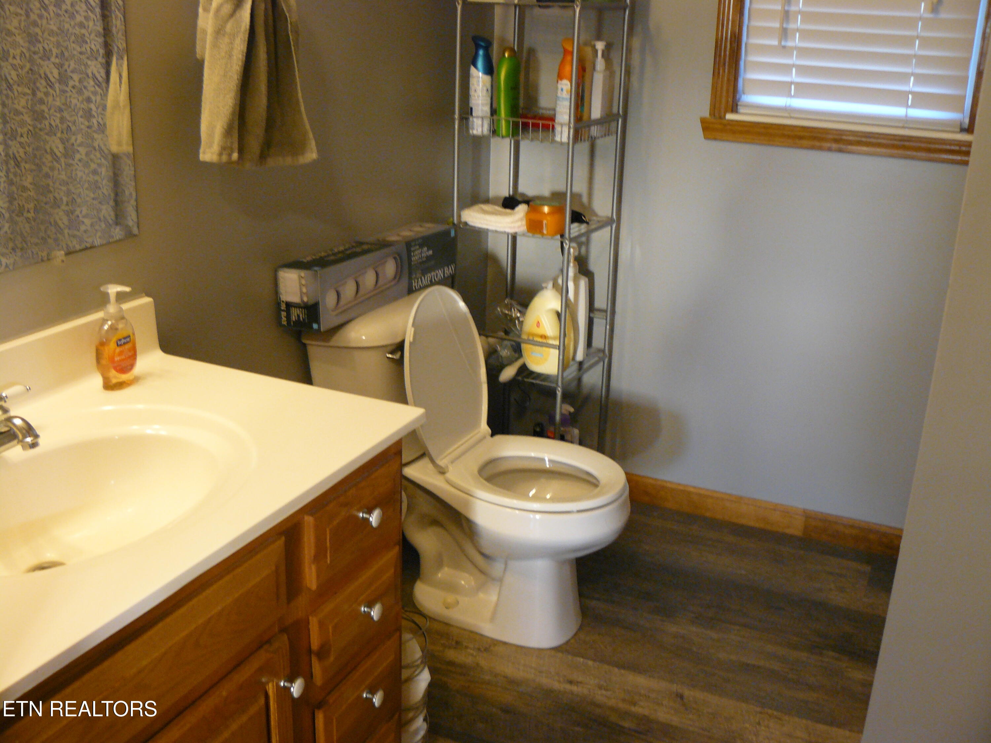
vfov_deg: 39.7
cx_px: 496
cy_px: 372
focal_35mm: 36
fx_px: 1031
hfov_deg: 51.4
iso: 200
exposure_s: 1/6
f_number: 2.8
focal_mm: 6
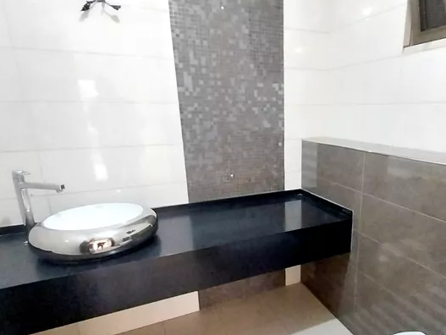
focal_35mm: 23
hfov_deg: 71.5
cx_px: 301
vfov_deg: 58.5
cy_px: 199
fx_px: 297
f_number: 2.2
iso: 320
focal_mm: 1.3
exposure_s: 1/14
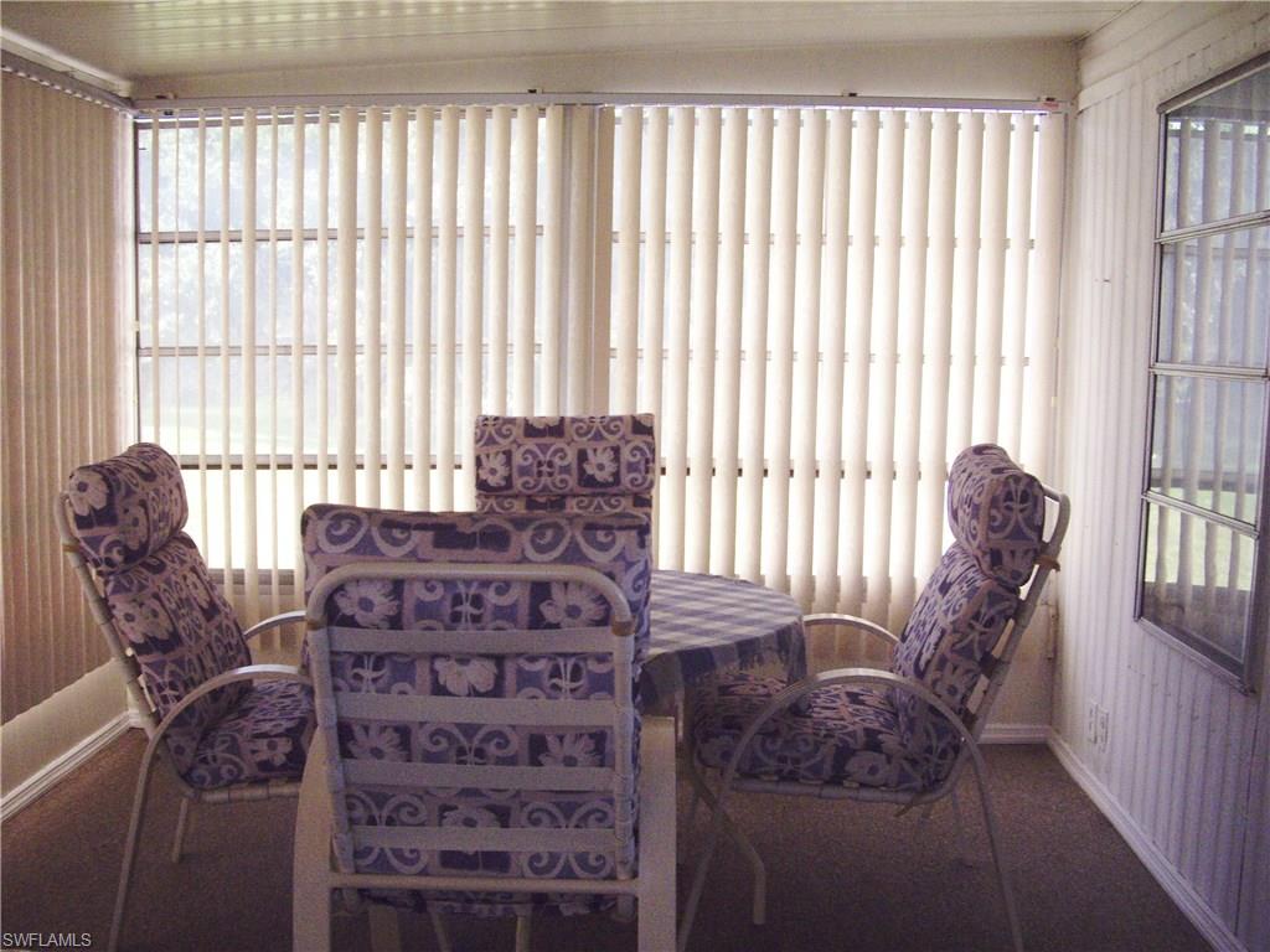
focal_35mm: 38
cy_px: 476
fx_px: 1394
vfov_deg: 37.7
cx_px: 635
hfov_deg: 49.0
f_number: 2.8
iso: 200
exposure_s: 1/80
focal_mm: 7.9
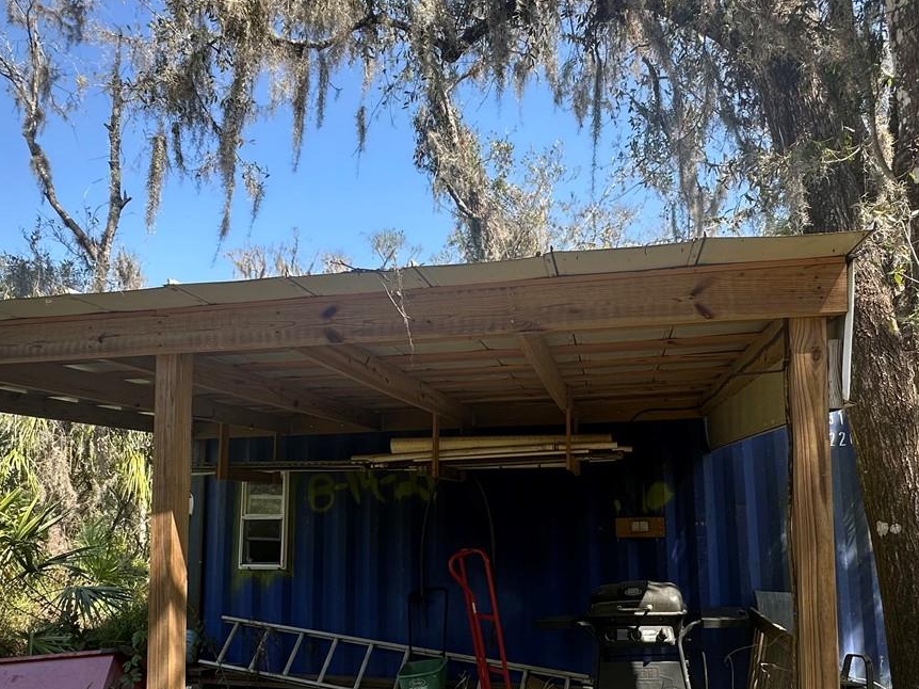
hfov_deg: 67.3
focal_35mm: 26
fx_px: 690
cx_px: 472
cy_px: 449
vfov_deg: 52.2
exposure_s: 1/358
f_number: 2.2
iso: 40
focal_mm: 2.22
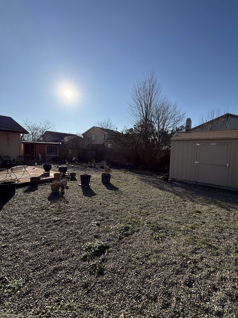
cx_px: 119
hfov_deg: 85.7
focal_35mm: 14
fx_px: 128
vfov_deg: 102.1
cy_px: 159
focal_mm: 2.22
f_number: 2.2
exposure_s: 1/3460
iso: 64
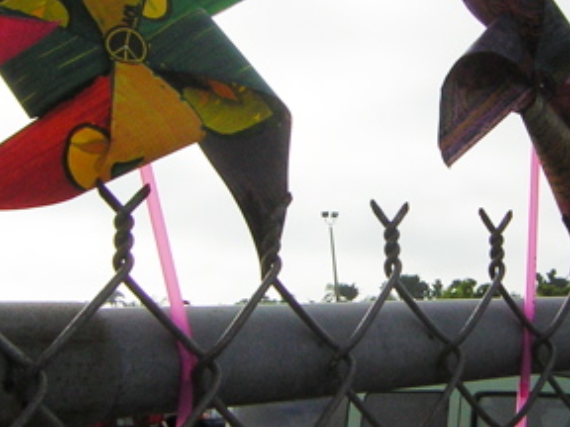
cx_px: 437
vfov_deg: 20.7
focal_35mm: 71
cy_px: 196
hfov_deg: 27.0
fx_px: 1169
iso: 50
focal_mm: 4.7
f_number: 5.2
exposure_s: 1/726
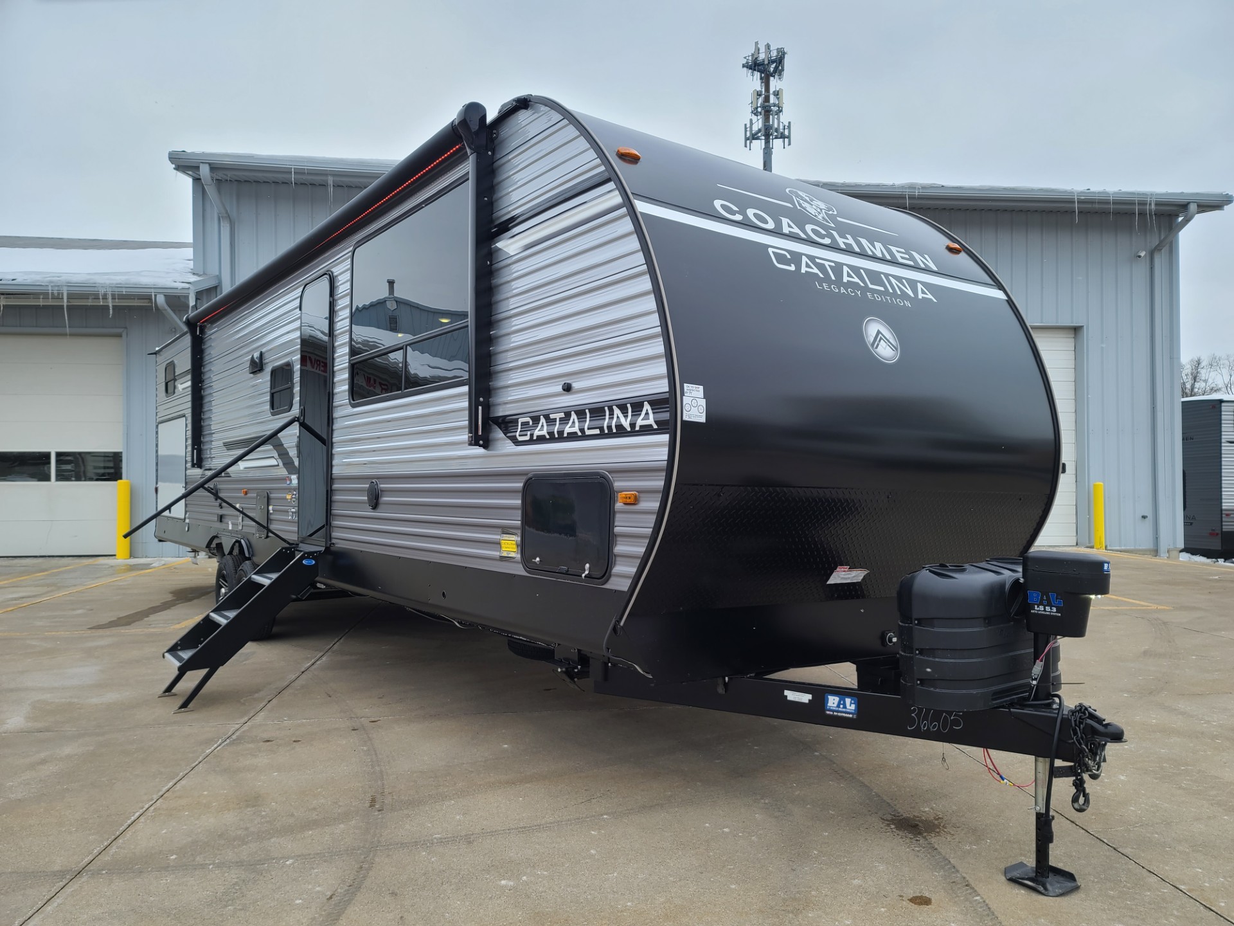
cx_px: 617
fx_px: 891
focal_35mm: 25
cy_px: 463
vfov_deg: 54.9
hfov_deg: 69.4
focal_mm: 7
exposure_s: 1/187
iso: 16
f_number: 1.8
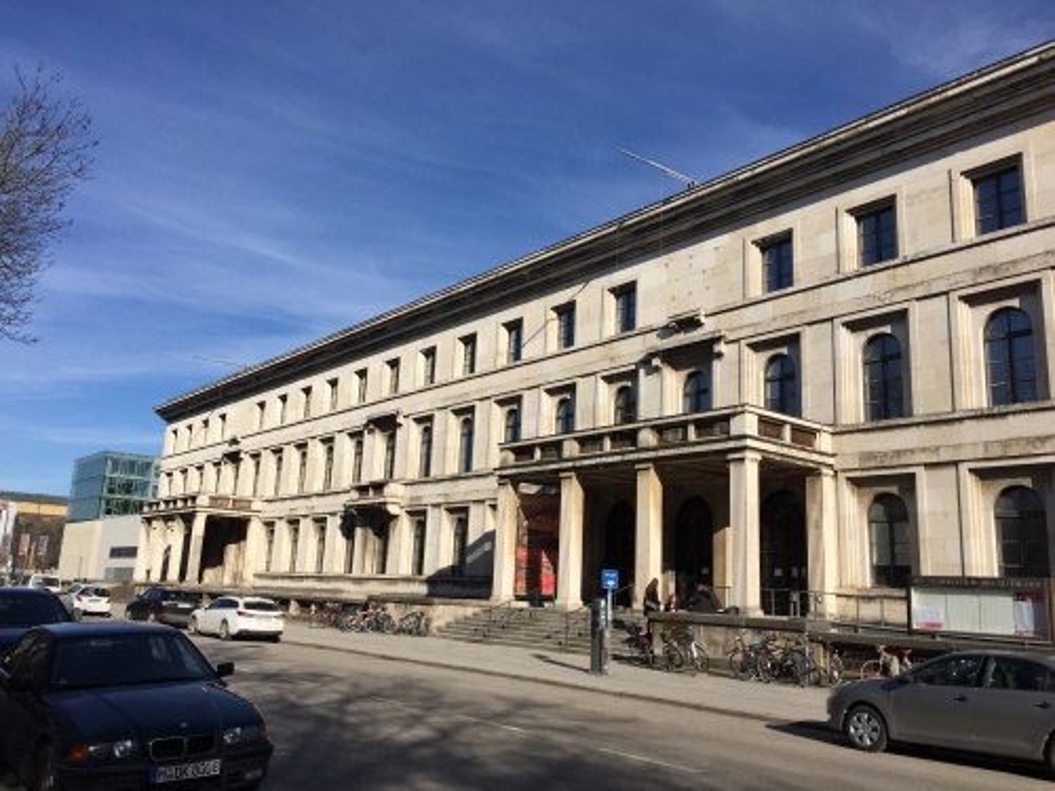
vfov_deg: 48.2
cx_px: 528
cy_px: 396
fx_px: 884
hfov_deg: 61.7
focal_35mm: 29
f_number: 2.2
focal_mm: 4.15
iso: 32
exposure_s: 1/2825
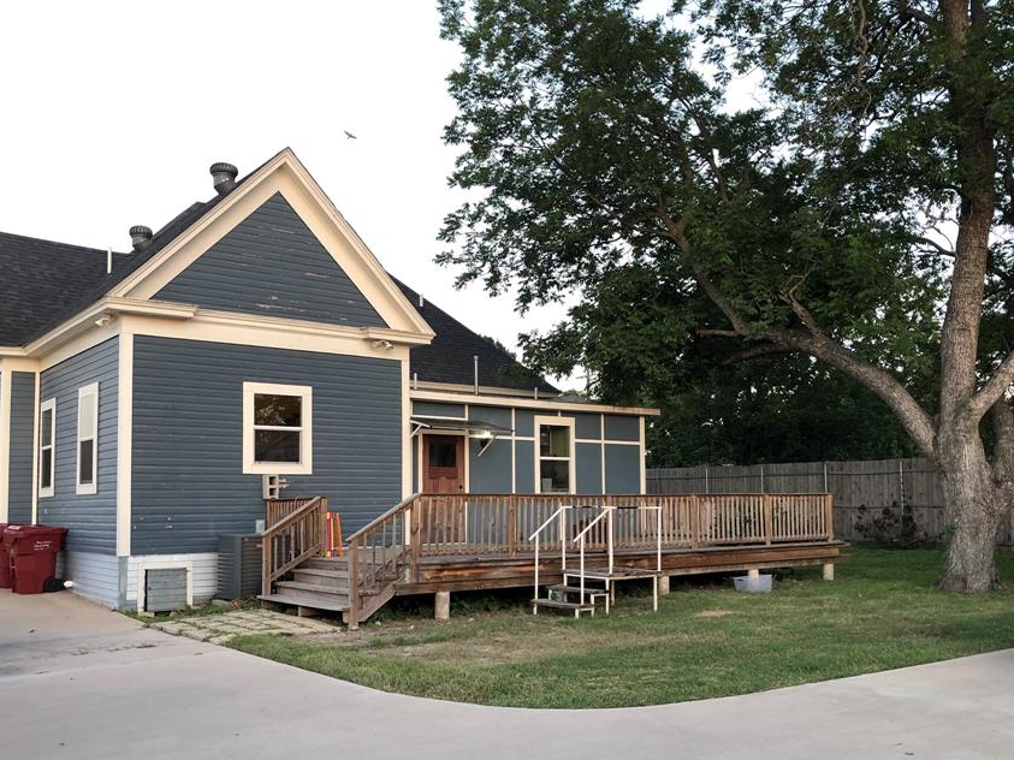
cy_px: 445
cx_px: 559
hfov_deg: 53.9
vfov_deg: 41.6
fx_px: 996
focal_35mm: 34
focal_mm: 3.99
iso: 25
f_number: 1.8
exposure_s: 1/40
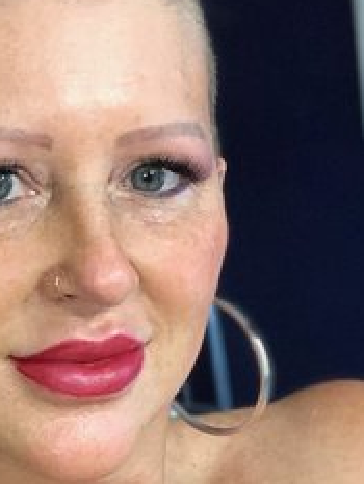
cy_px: 376
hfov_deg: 17.3
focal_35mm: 84
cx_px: 23
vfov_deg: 23.0
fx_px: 1177
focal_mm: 2.87
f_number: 2.2
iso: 125
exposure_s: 1/30
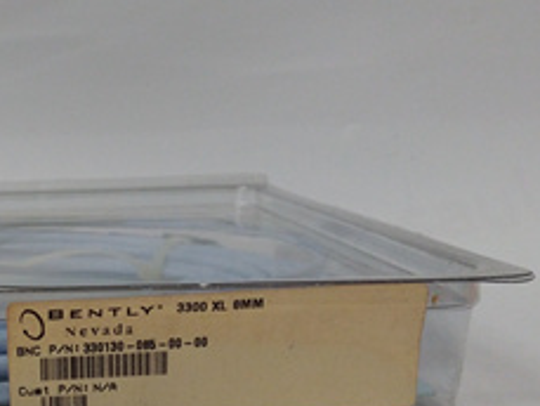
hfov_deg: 30.4
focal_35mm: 59
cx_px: 0
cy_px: 310
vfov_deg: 24.5
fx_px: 921
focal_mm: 3.79
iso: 261
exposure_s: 1/33
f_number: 2
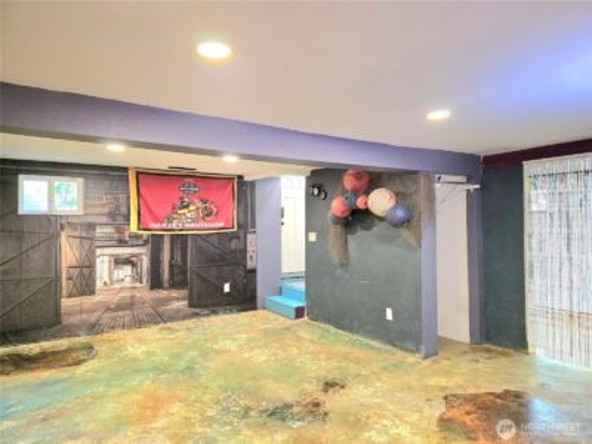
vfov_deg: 58.9
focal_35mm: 23
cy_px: 222
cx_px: 296
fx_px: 393
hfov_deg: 73.9
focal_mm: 6.3
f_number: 1.7
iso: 1000
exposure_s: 1/120
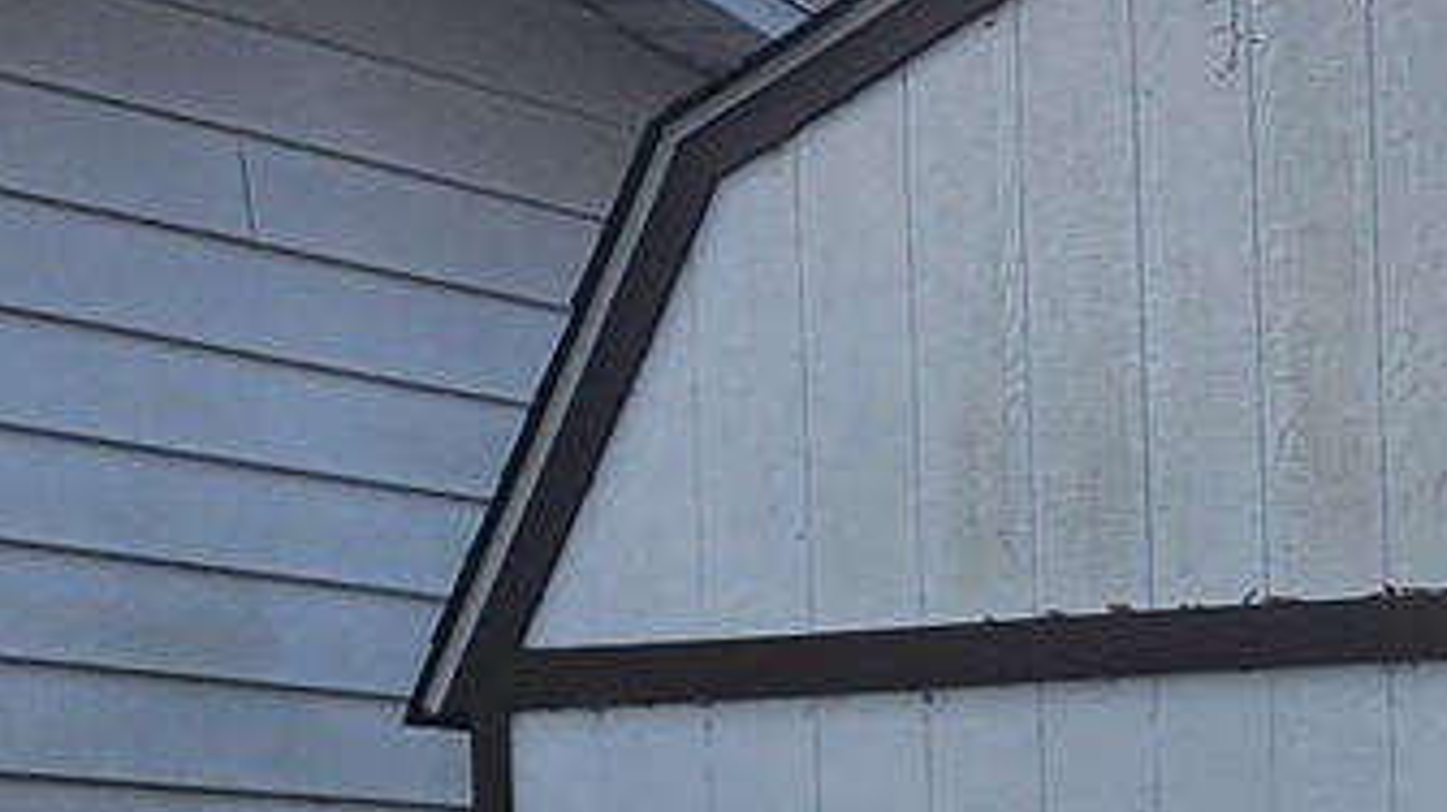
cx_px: 2484
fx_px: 4793
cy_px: 1335
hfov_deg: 15.2
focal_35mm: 125
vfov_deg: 9.3
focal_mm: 5
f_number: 1.8
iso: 50
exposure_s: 1/489
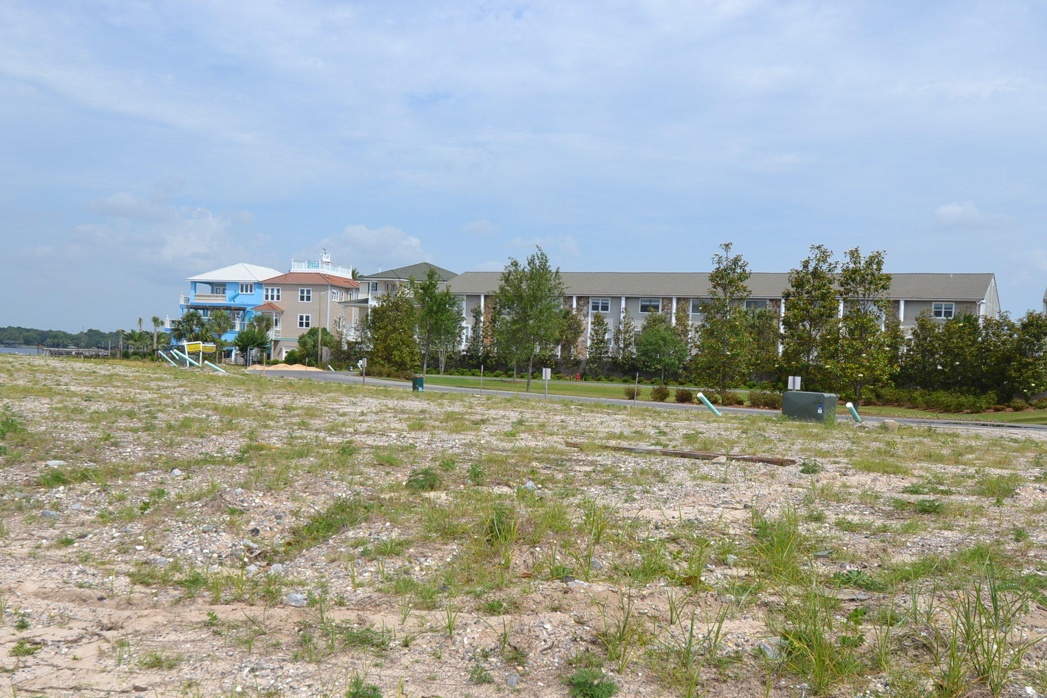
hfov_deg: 45.2
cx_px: 422
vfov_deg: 31.1
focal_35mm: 43
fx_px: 1250
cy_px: 414
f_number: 9
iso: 100
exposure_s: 1/320
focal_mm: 24
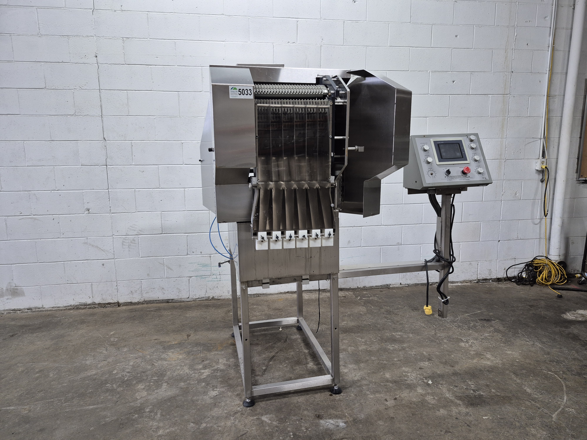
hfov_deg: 73.9
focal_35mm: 23
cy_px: 220
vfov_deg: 58.9
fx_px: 390
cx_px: 294
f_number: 1.8
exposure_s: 1/120
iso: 250
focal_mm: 5.4
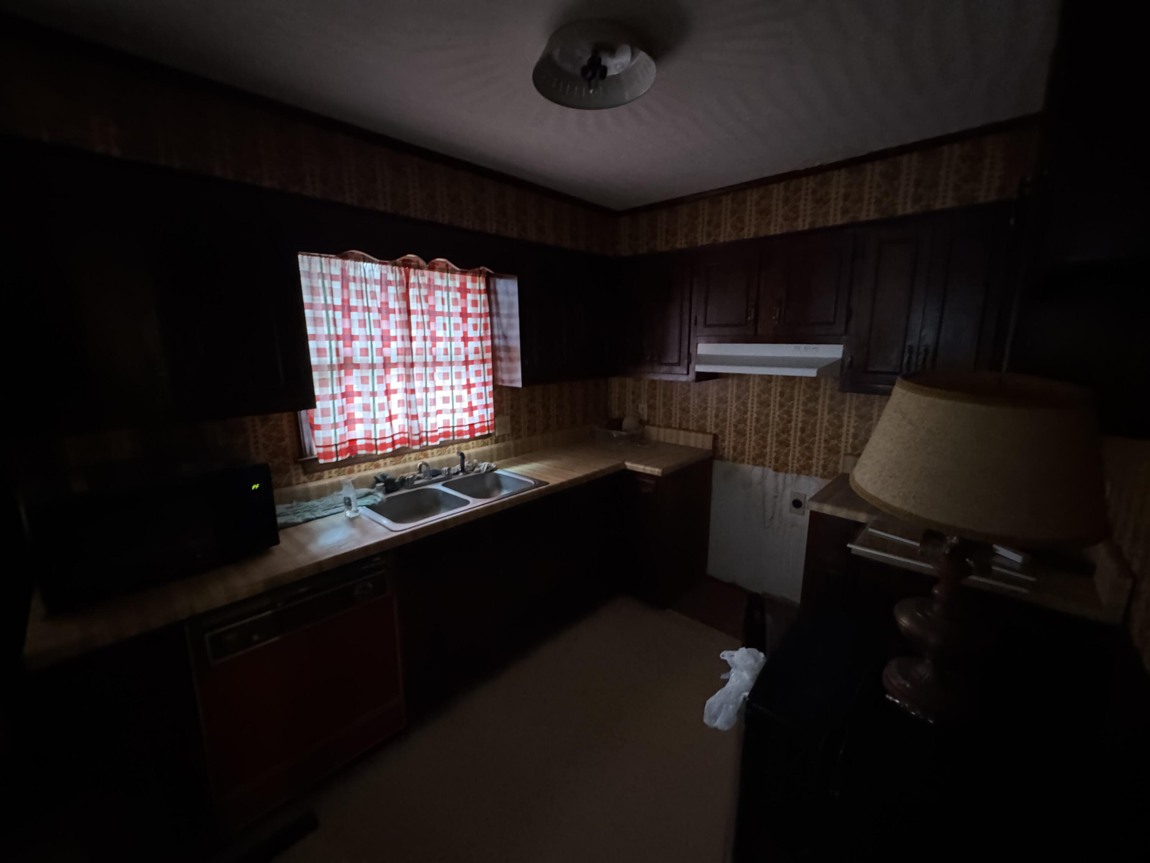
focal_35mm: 14
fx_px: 465
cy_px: 432
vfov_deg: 85.7
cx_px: 575
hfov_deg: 102.1
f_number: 2.2
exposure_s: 1/40
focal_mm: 2.22
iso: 1250
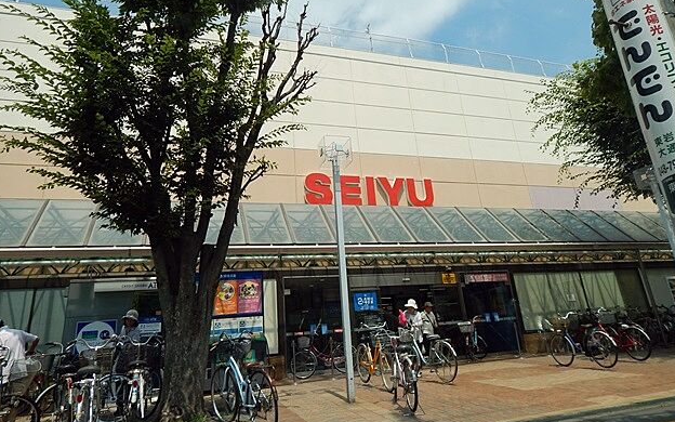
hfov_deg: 72.5
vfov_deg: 49.0
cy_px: 168
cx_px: 339
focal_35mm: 25
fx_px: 460
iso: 125
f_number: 3
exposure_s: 1/1250
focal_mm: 4
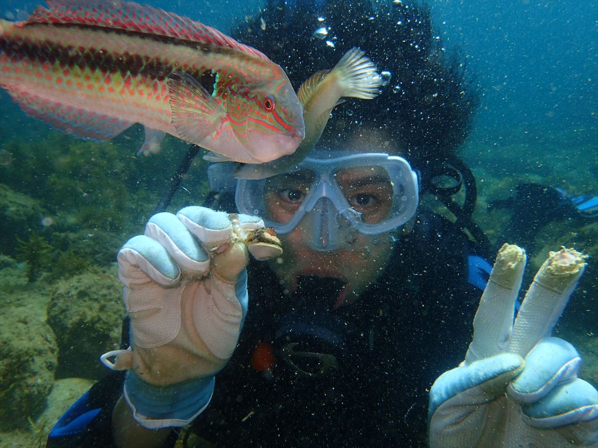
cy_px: 224
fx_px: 432
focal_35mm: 25
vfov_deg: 54.9
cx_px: 299
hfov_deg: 69.4
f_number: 2.8
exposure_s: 1/640
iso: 100
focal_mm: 4.5
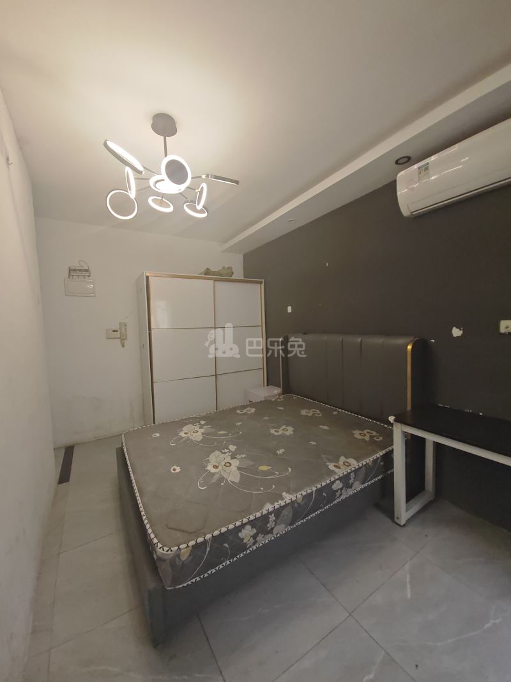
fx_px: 256
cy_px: 341
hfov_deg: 89.9
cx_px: 256
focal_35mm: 13
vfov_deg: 106.2
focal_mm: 1.82
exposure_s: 1/50
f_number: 2
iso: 320
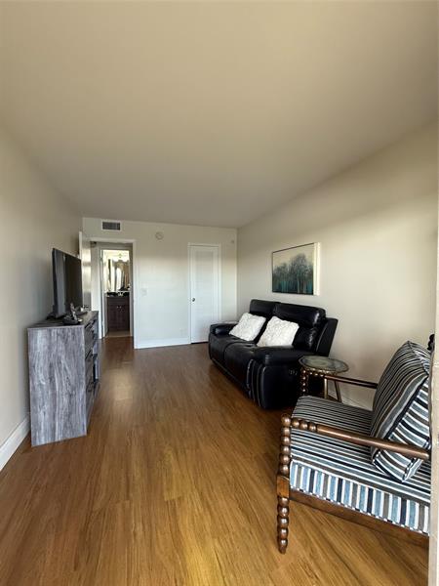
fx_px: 237
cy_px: 293
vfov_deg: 102.1
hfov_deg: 85.7
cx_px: 220
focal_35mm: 14
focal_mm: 2.22
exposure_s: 1/99
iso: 250
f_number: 2.2
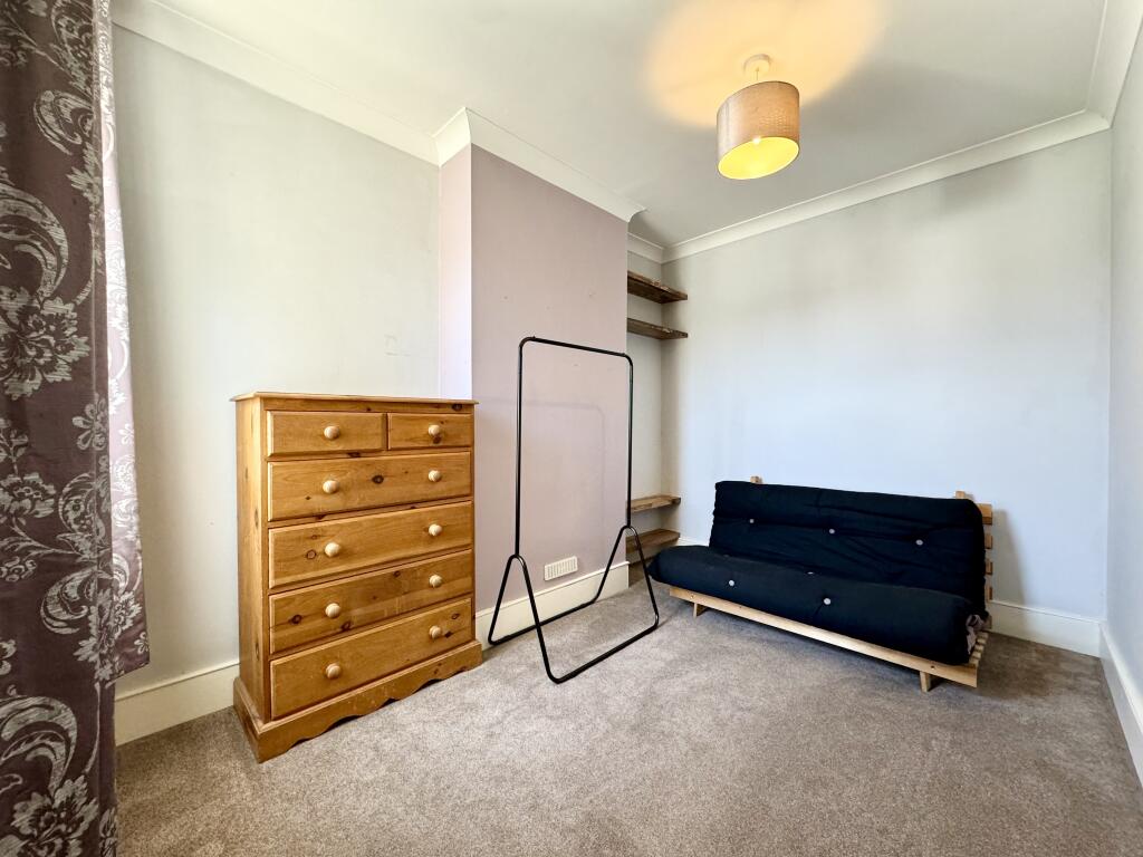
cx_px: 572
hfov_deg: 102.1
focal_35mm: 14
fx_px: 462
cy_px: 428
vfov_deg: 85.7
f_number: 2.2
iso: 320
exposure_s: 1/99
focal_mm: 2.22
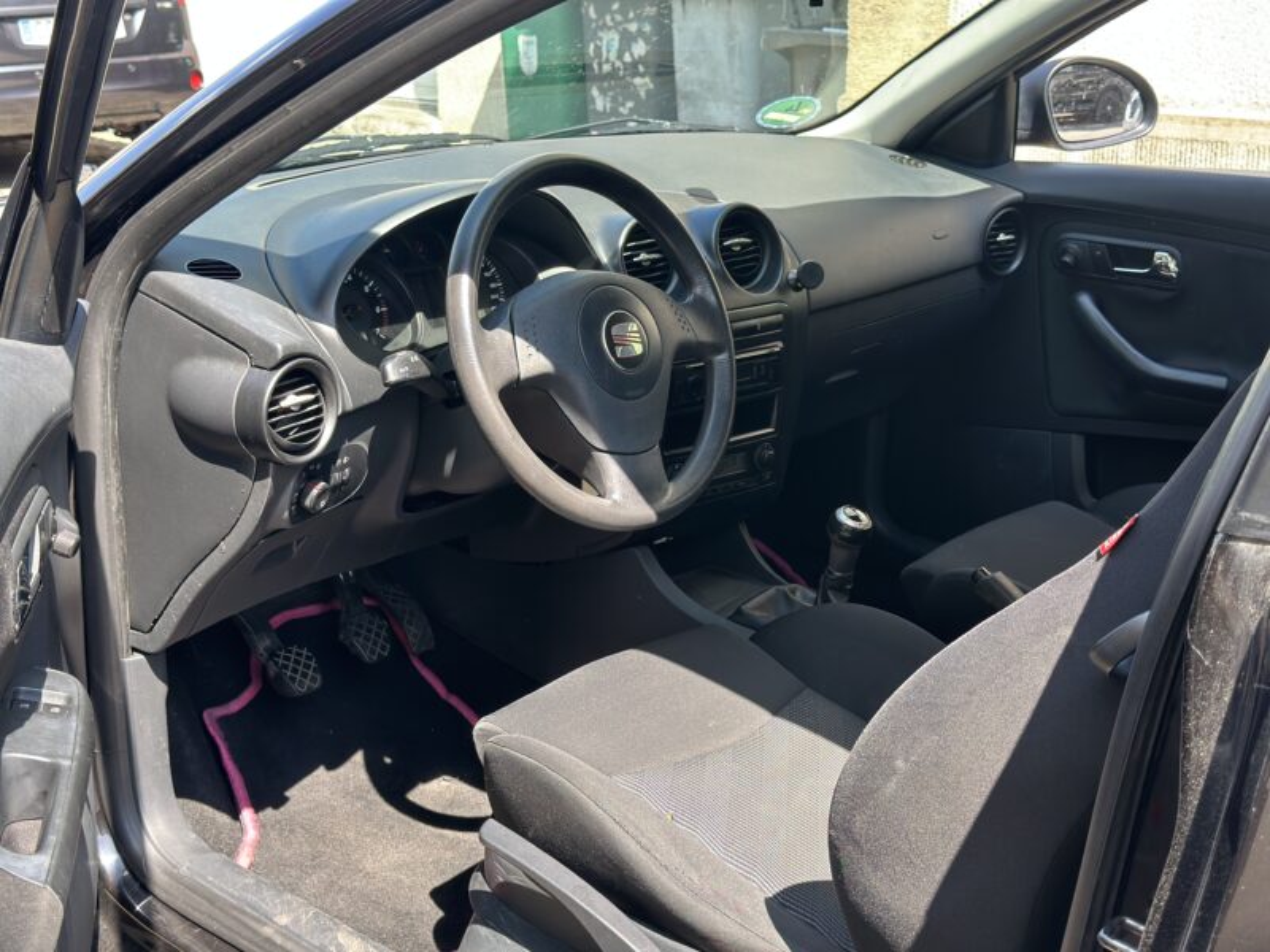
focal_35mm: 48
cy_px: 476
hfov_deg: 39.7
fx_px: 1761
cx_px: 635
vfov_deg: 30.3
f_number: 1.78
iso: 64
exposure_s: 1/316
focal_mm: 6.86
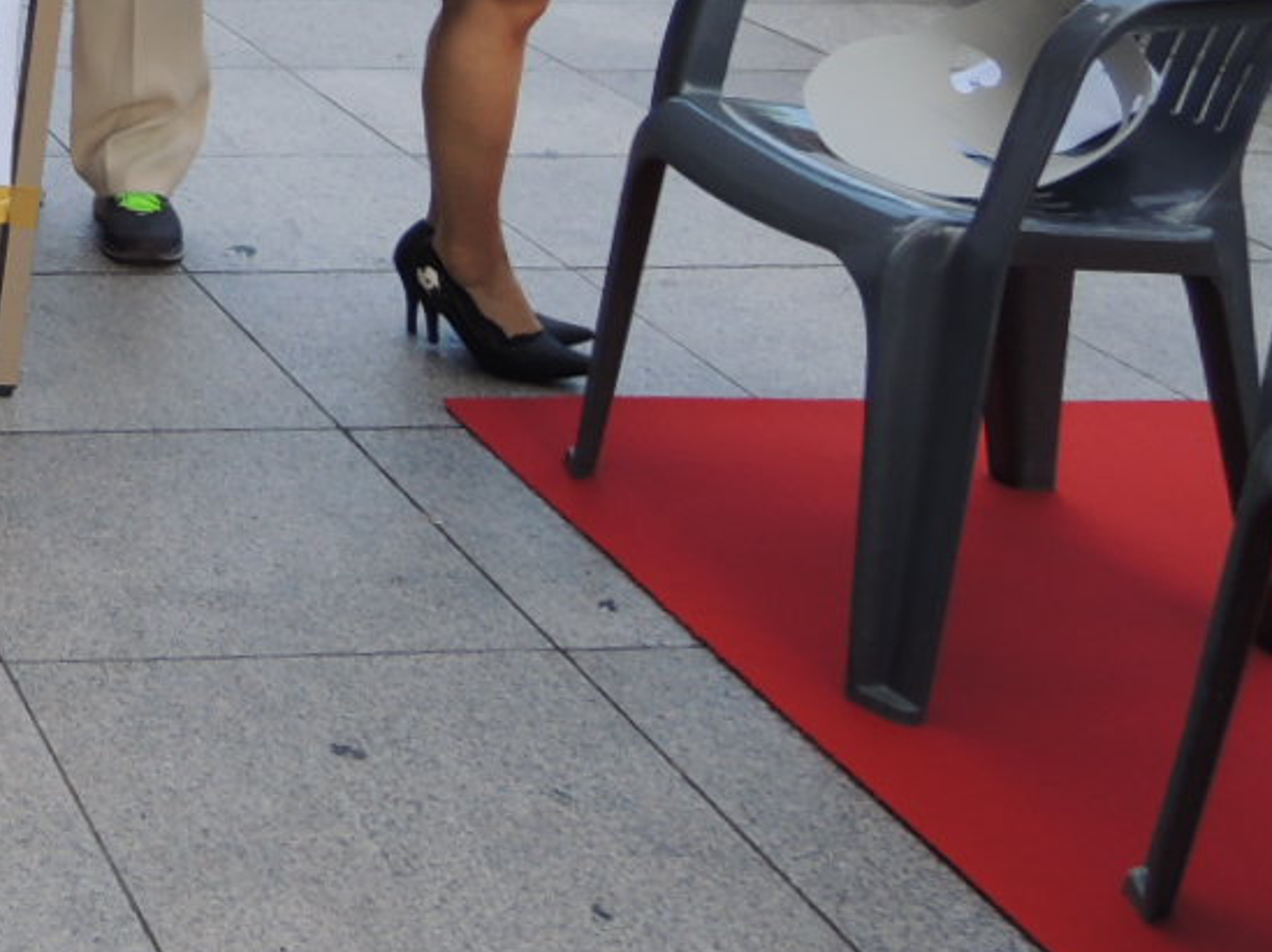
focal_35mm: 70
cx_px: -480
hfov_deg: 23.7
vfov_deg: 19.5
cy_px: -243
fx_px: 2571
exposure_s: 1/640
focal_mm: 4.3
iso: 100
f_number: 2.8
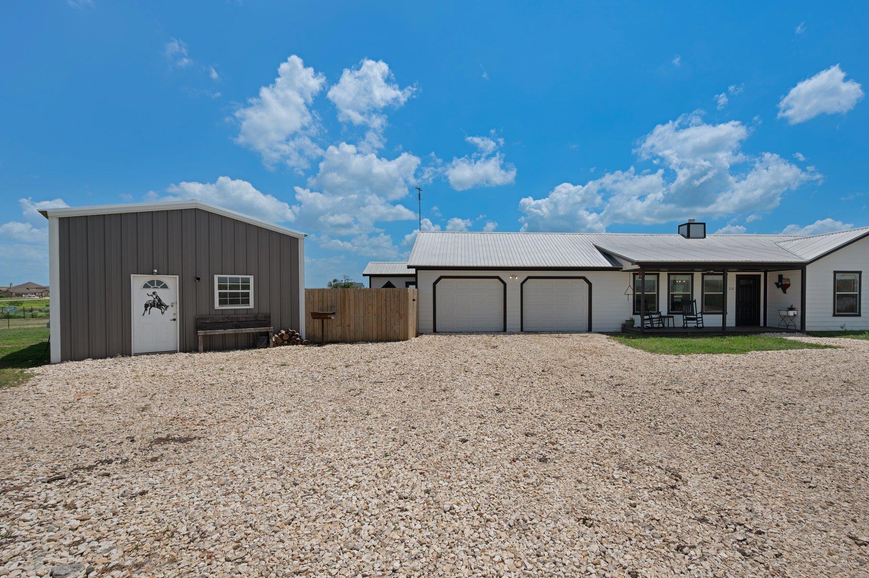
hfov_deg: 92.9
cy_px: 301
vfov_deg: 70.3
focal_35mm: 17
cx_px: 488
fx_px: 410
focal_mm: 15
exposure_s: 1/200
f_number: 8
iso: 100
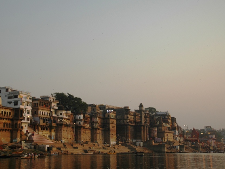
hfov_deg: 36.1
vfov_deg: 27.5
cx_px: 100
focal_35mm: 53
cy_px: 84
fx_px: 345
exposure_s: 1/800
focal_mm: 32
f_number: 4.2
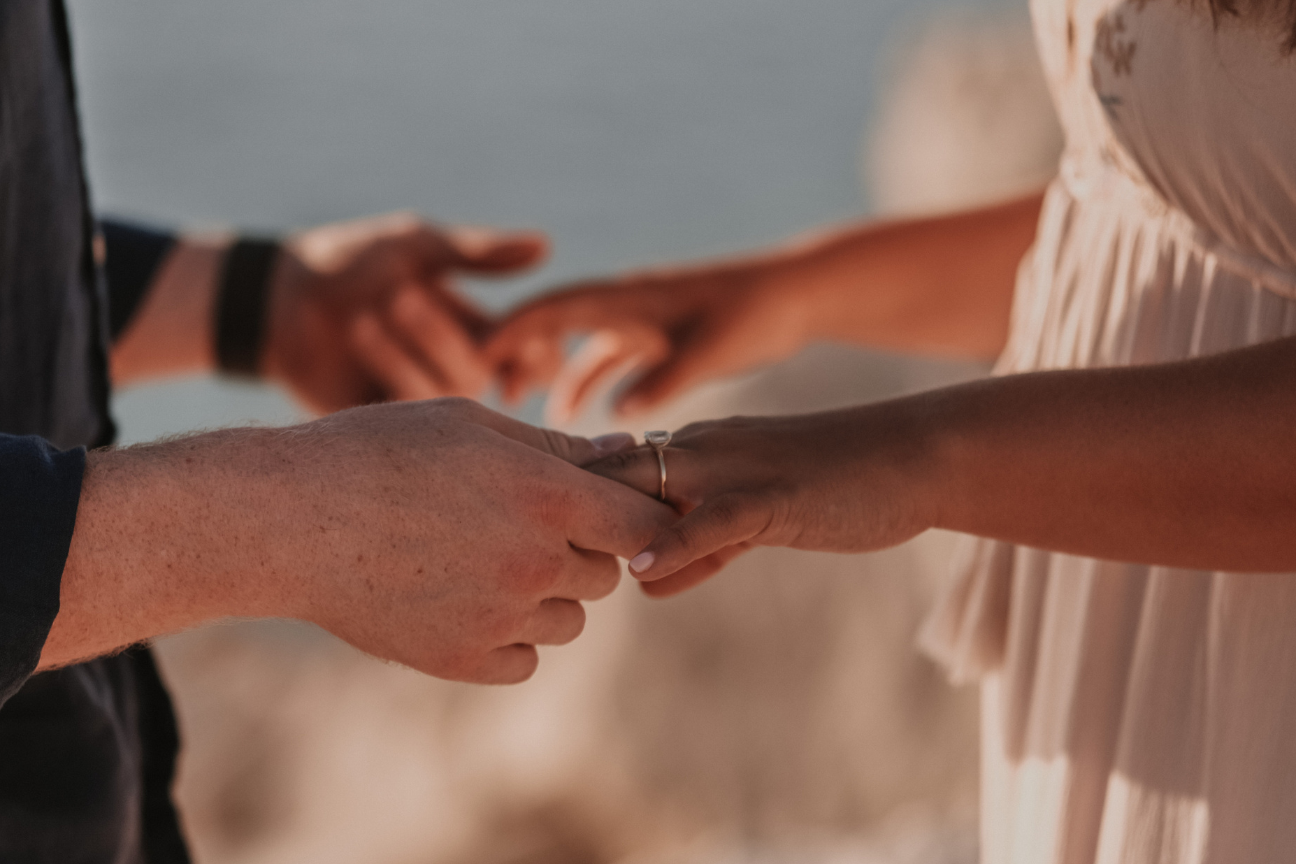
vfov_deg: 11.8
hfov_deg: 17.6
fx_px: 4176
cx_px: 521
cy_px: 509
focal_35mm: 116
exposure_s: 1/4000
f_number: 1.4
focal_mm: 56
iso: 160
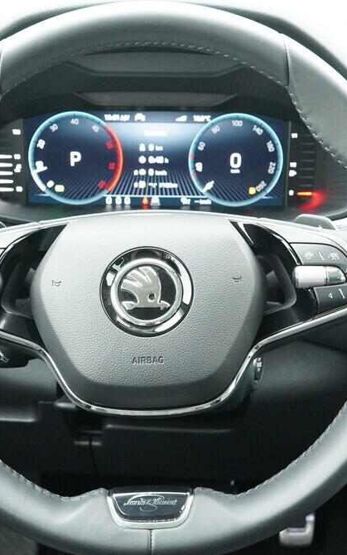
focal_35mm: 56
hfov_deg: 23.2
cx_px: 164
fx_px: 847
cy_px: 275
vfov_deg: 36.3
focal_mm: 24
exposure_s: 1/80
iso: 6400
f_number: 5.6
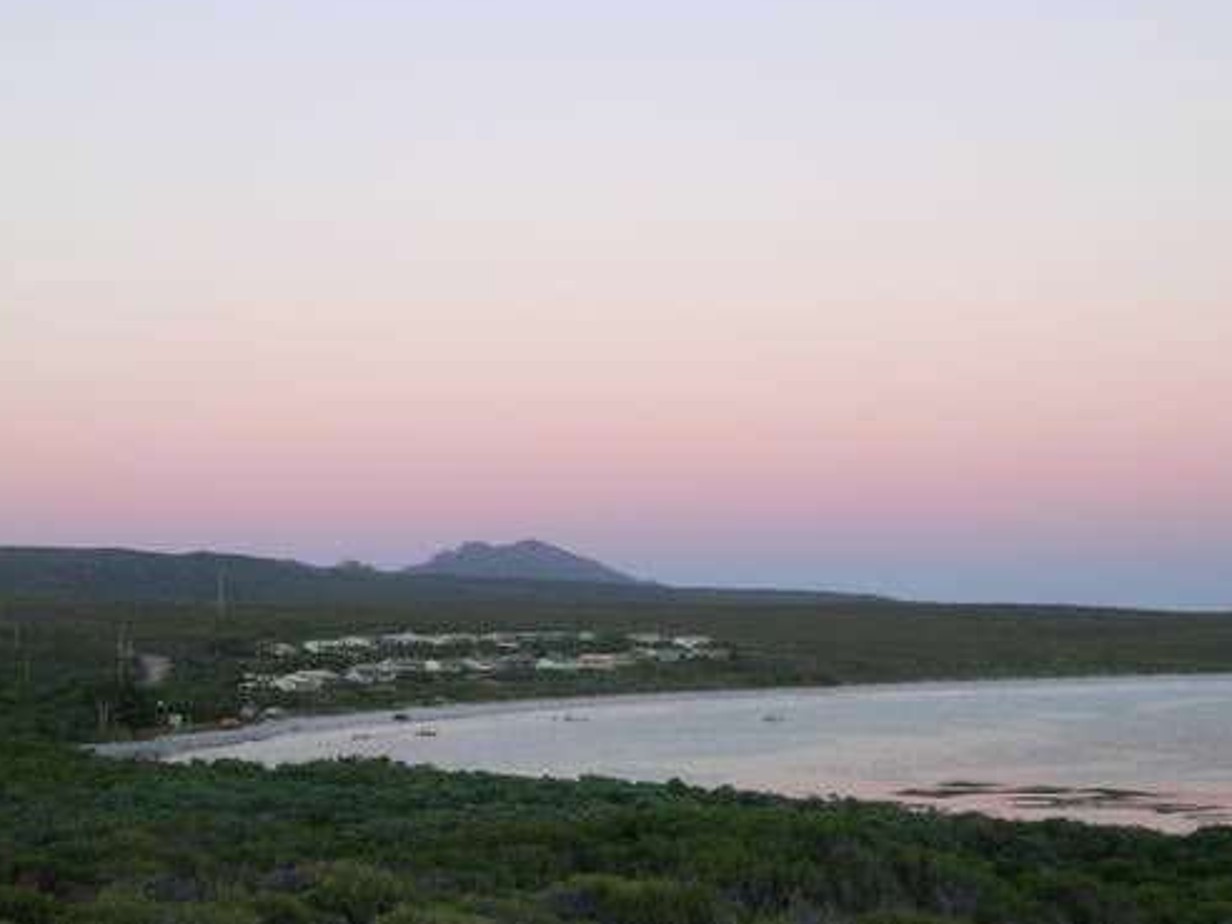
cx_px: 656
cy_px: 581
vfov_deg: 21.3
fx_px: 2456
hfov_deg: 28.2
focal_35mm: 69
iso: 50
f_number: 3.5
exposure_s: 1/30.1
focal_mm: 11.1
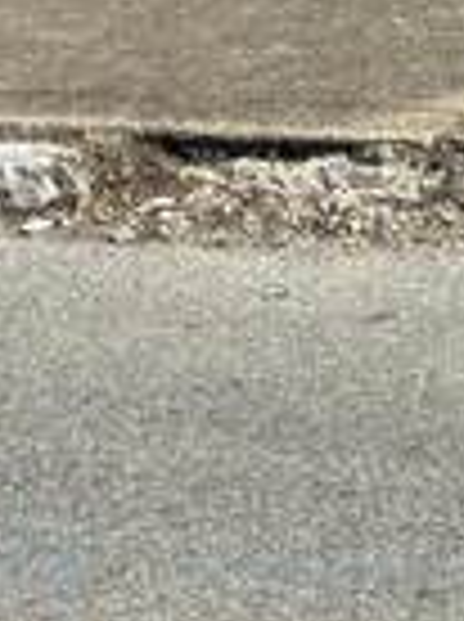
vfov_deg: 9.4
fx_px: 3245
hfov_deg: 7.4
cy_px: -1030
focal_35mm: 181
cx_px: 1293
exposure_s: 1/3650
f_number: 1.6
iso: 50
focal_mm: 5.96
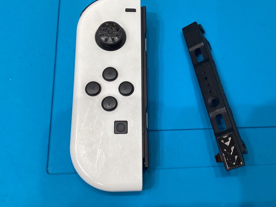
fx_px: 311
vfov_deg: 36.8
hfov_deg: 47.7
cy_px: 93
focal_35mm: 39
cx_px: 159
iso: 80
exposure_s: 1/100
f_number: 2.4
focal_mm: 3.3
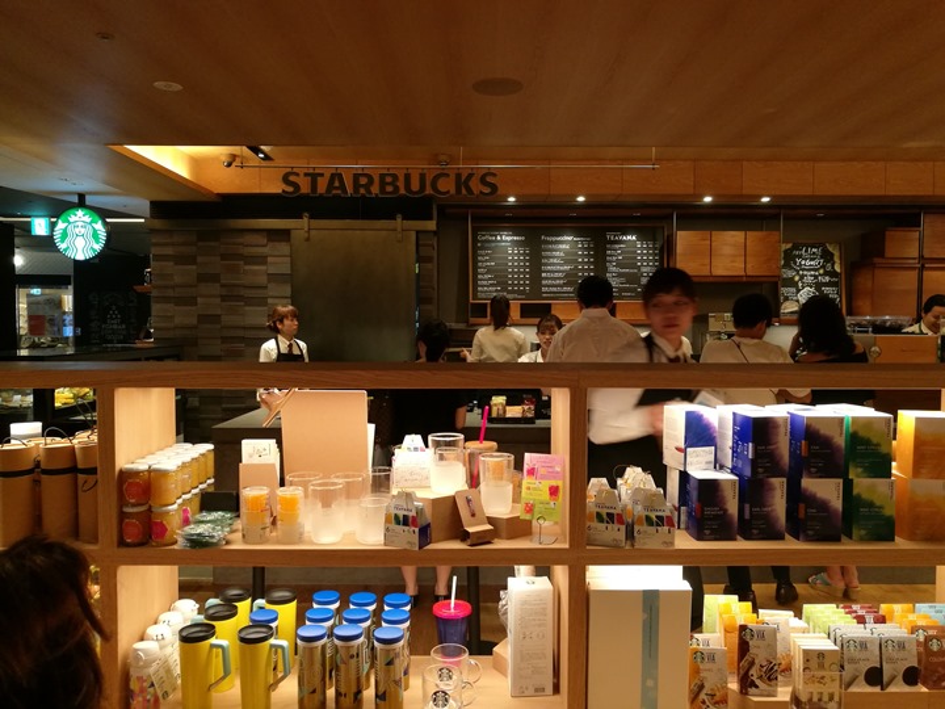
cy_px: 354
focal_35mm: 27
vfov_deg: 51.4
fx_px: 737
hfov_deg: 65.3
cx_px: 472
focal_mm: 4.5
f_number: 2.2
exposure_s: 1/33.3
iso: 200
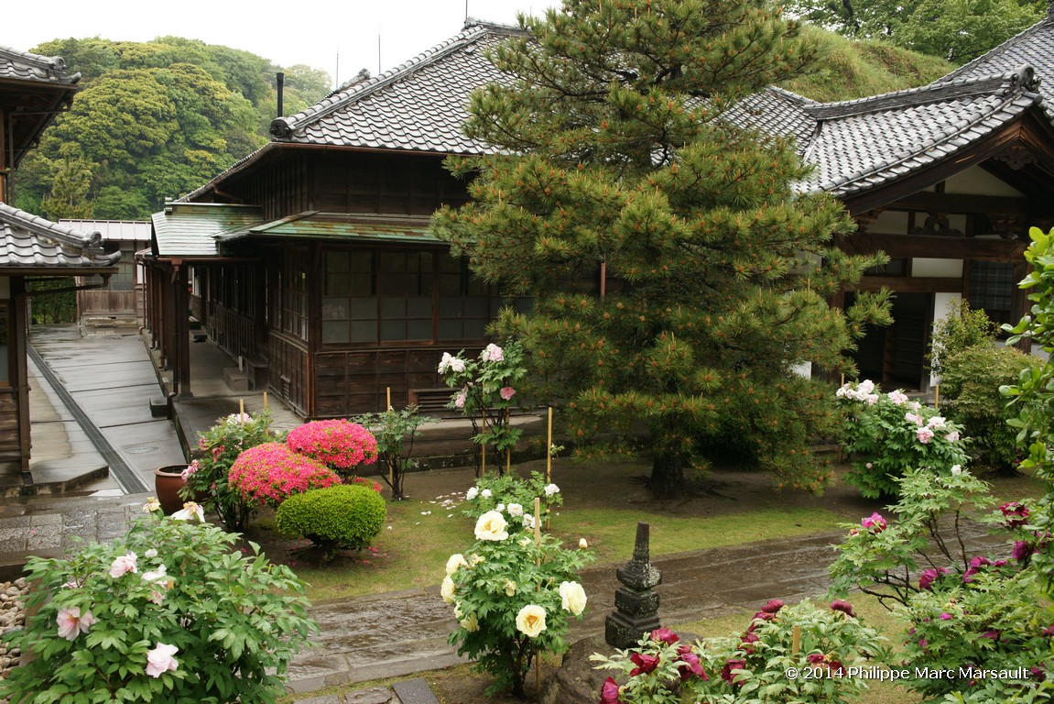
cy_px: 352
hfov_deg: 61.9
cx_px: 527
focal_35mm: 30
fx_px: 878
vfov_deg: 43.6
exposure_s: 1/60
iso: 400
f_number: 8
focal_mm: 30
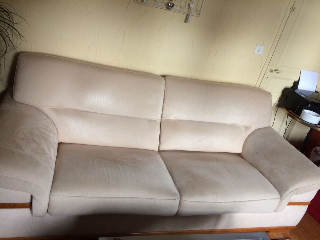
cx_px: 160
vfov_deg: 48.2
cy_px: 120
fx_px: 268
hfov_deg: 61.7
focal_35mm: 29
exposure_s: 1/33
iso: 80
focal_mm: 4.15
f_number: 2.2
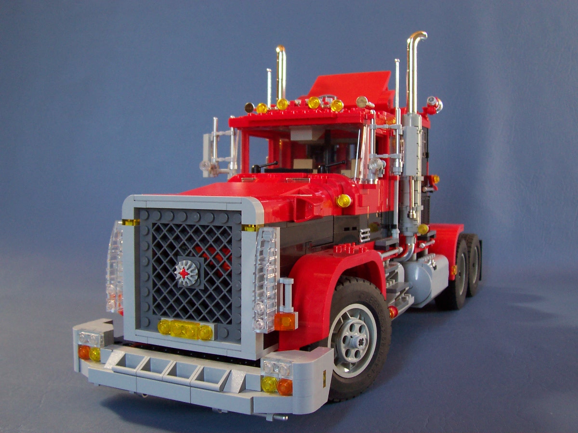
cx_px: 289
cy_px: 216
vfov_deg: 38.7
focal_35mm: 37
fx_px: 618
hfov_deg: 50.1
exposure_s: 1/30
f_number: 2.8
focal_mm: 5.6
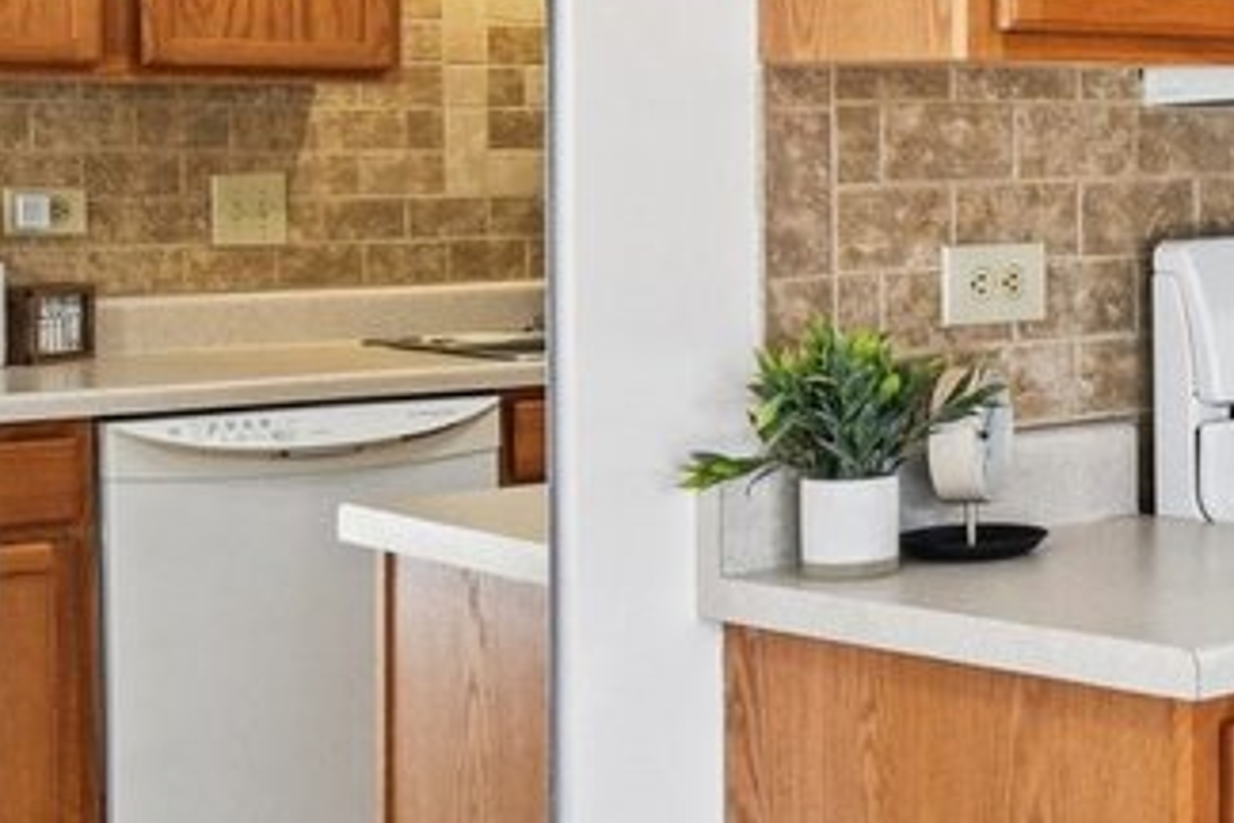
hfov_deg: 23.0
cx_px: 1729
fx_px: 2571
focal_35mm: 75
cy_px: 175
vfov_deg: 18.0
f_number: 8
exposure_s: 1/15
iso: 180
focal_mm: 10
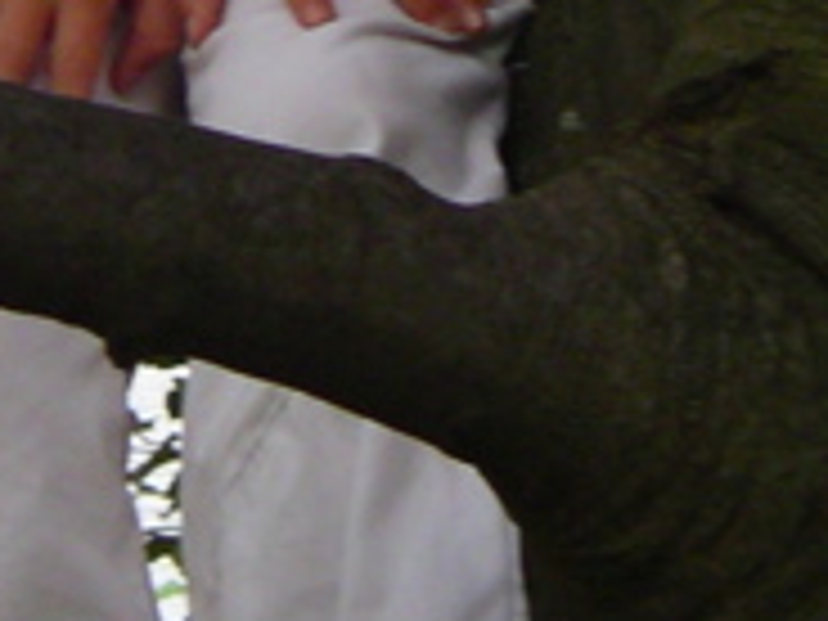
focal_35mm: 374
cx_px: 171
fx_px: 8946
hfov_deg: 5.3
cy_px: -446
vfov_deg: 3.9
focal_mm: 13.3
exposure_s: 1/60
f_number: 3.7
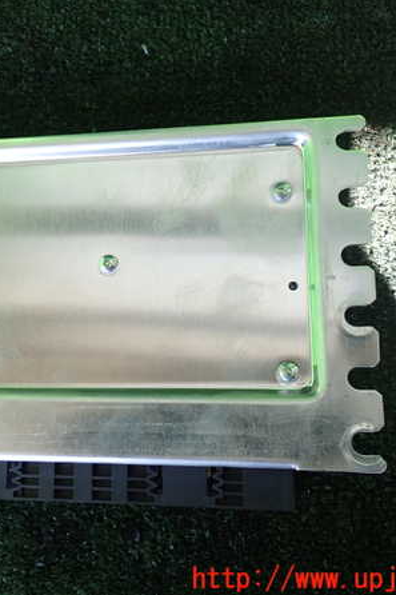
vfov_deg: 46.4
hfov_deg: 31.2
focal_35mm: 42
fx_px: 693
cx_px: 93
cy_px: 296
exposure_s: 1/100
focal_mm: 5.4
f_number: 2.3
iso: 100
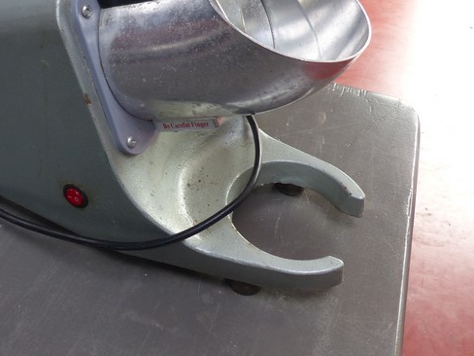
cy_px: 90
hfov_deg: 43.5
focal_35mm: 43
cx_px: 178
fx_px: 589
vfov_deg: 33.0
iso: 100
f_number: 2.8
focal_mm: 4.5
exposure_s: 1/100
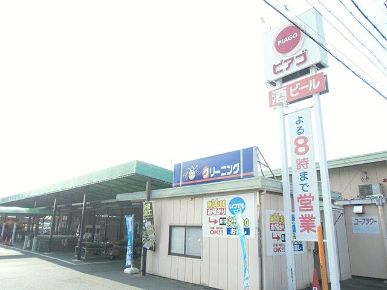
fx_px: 313
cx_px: 194
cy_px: 145
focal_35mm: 28
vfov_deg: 49.7
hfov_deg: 63.4
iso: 64
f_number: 3.3
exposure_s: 1/200
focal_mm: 4.87
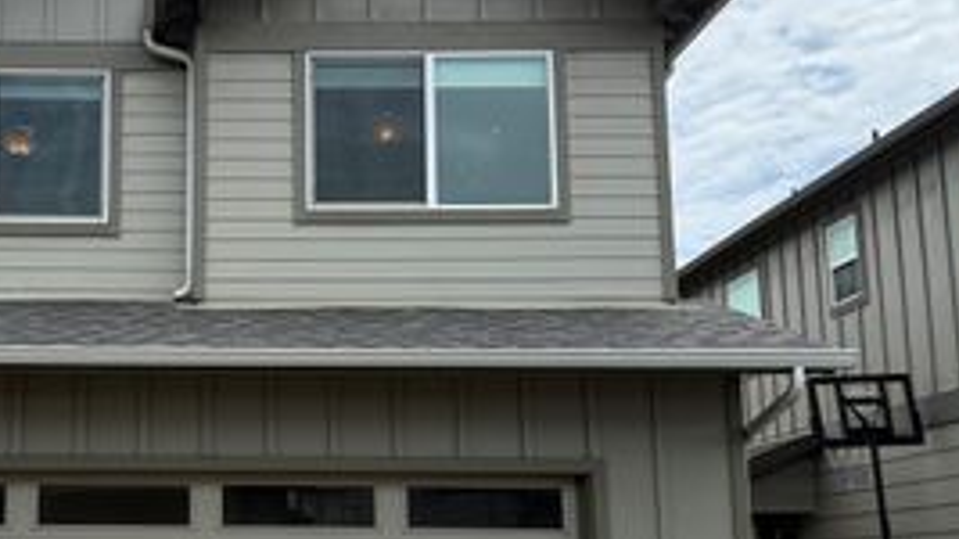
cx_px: 180
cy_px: 376
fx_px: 1246
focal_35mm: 49
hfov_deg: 40.2
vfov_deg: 24.2
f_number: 1.78
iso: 125
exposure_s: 1/5714
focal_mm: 6.76
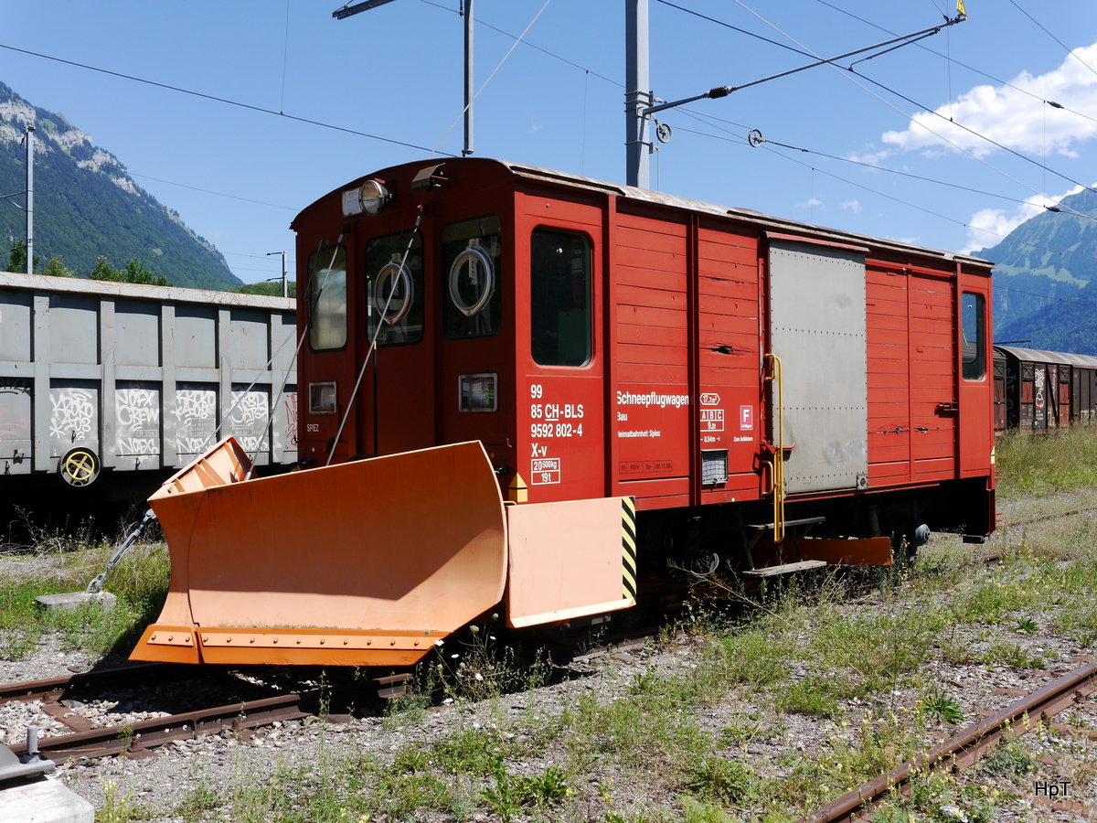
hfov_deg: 51.4
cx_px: 548
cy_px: 412
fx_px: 1141
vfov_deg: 39.7
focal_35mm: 36
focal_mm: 18
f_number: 8
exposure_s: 1/320
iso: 160
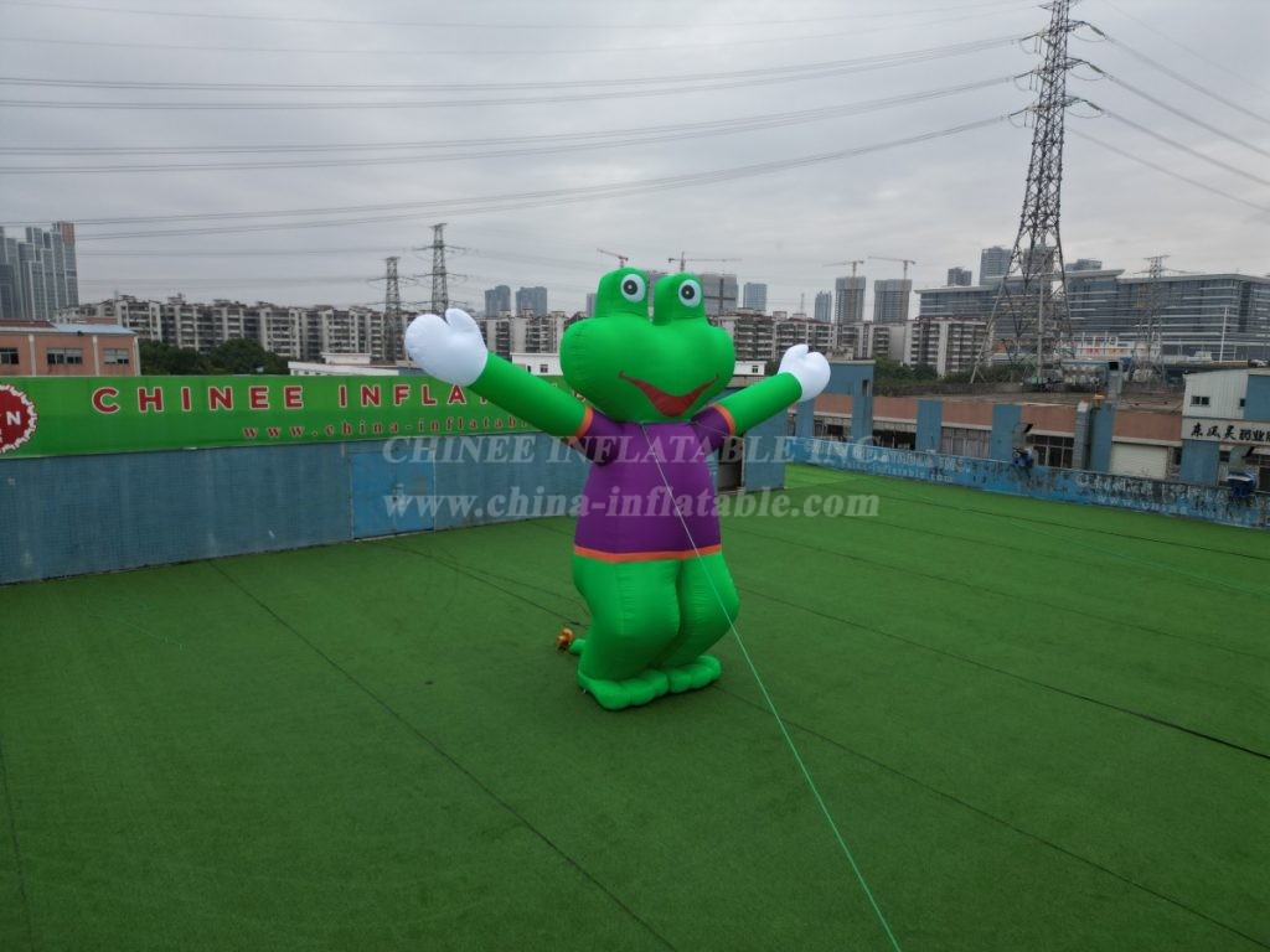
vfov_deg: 56.8
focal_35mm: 24
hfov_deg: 71.6
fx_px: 881
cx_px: 635
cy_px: 476
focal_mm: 6.72
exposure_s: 1/2000
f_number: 1.7
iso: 110
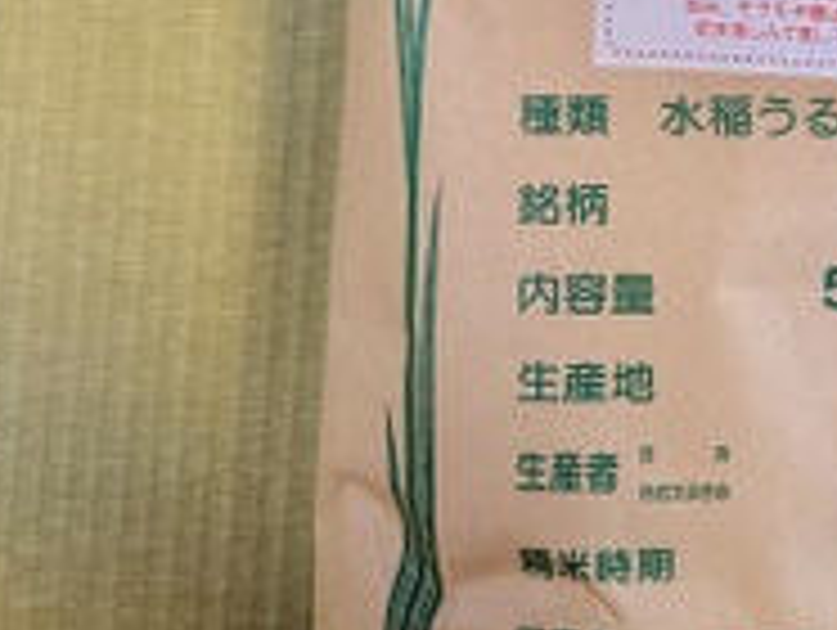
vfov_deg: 21.9
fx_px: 1622
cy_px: 194
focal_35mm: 67
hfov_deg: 27.3
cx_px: 832
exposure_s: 1/60
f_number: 1.5
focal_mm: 5.7
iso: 160
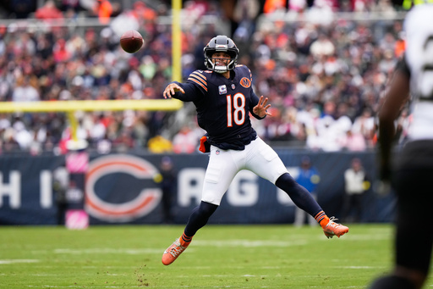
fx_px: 4809
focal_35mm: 400
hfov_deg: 5.2
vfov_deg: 3.4
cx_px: 216
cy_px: 144
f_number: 4
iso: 1250
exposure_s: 1/3200
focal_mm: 400
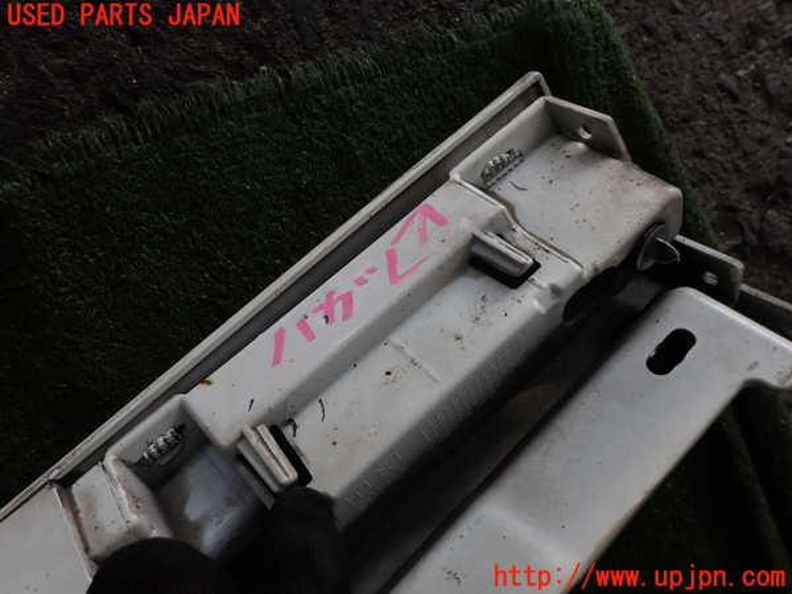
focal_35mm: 25
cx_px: 396
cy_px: 297
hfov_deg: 69.4
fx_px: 572
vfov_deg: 54.9
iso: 100
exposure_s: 1/125
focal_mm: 4.5
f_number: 2.8
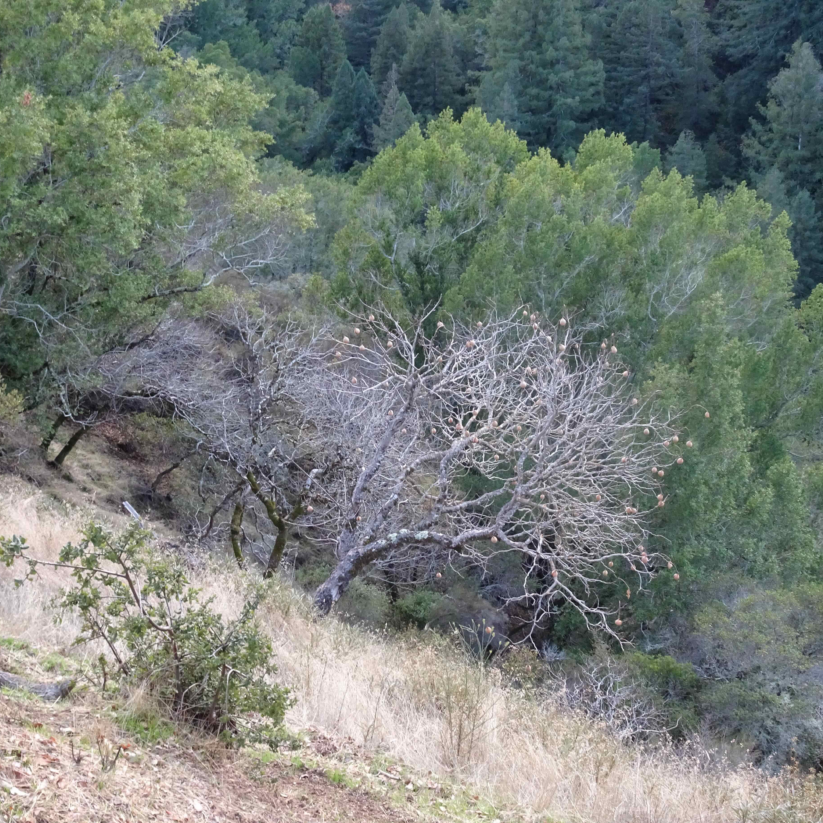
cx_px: 457
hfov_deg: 29.1
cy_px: 411
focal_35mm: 59
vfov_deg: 29.1
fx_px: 1587
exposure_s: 1/50
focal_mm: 8.51
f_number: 4.5
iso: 320
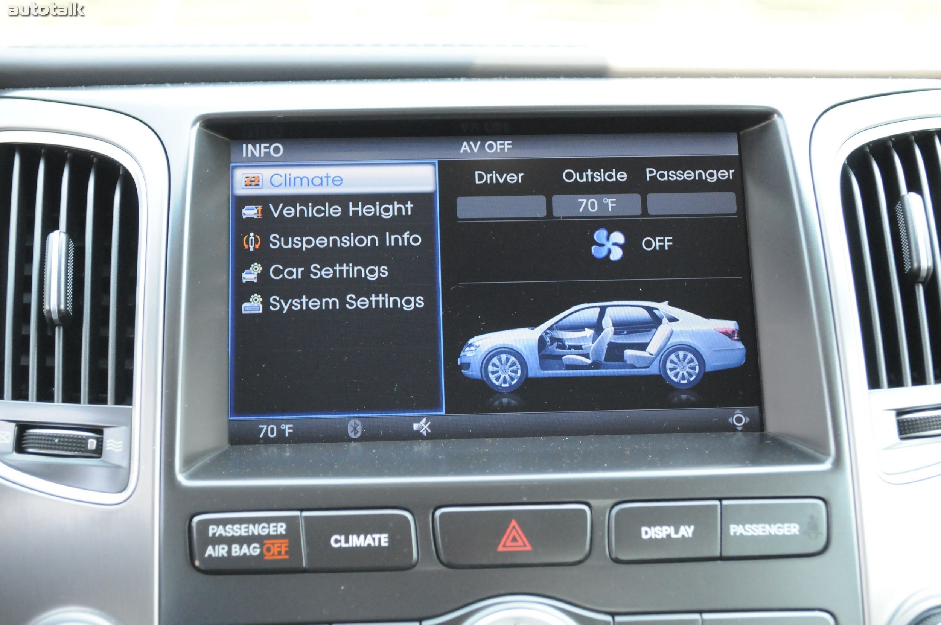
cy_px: 312
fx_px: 1410
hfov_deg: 36.9
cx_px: 470
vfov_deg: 25.0
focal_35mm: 54
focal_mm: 36
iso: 2000
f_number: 5.6
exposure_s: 1/200
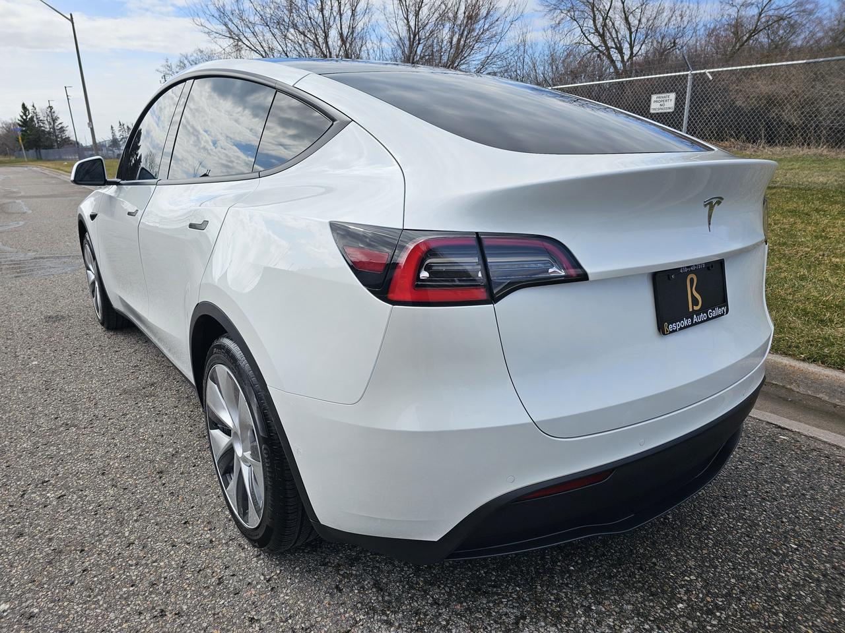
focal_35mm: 23
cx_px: 422
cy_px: 316
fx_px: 561
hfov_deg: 73.9
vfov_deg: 58.9
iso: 10
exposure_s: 1/912
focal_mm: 6.3
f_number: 1.7
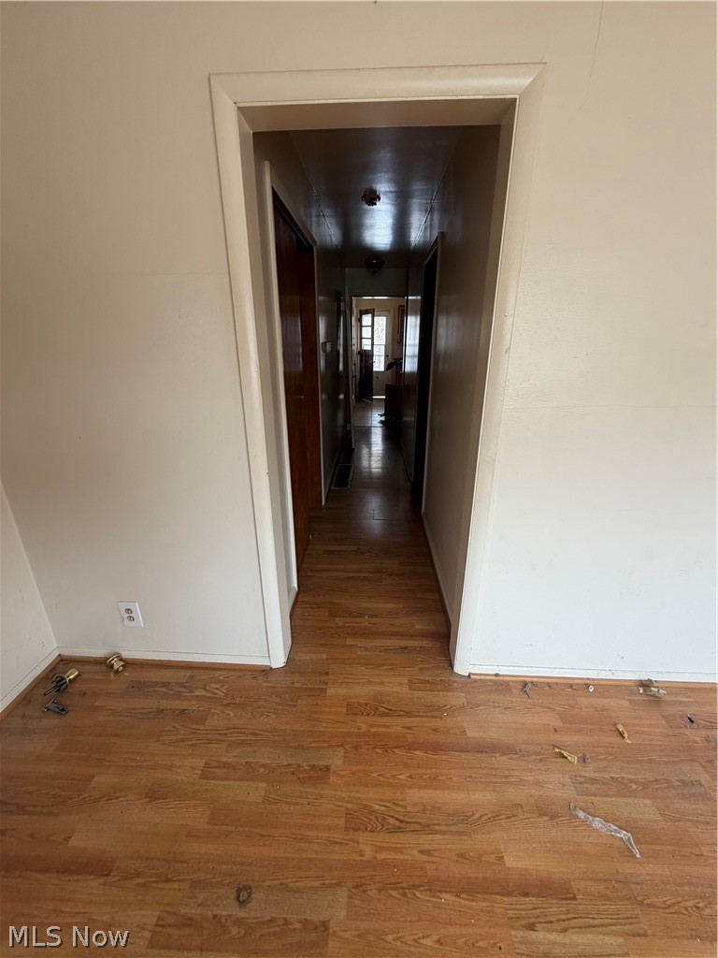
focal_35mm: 14
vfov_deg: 102.1
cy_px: 479
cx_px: 359
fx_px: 387
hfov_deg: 85.7
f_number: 2.2
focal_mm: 2.22
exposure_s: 1/121
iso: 125
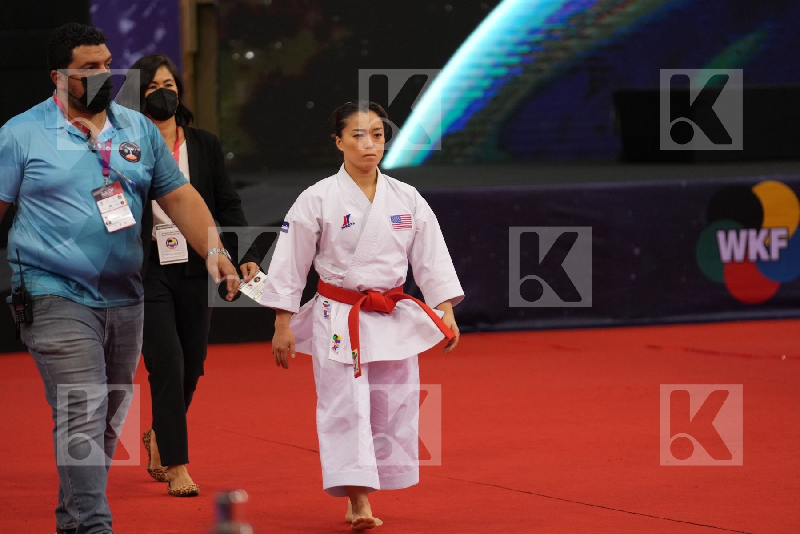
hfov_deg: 7.4
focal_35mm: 279
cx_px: 400
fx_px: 6200
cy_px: 267
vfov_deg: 4.9
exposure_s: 1/500
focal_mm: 186
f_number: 2.8
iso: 1600
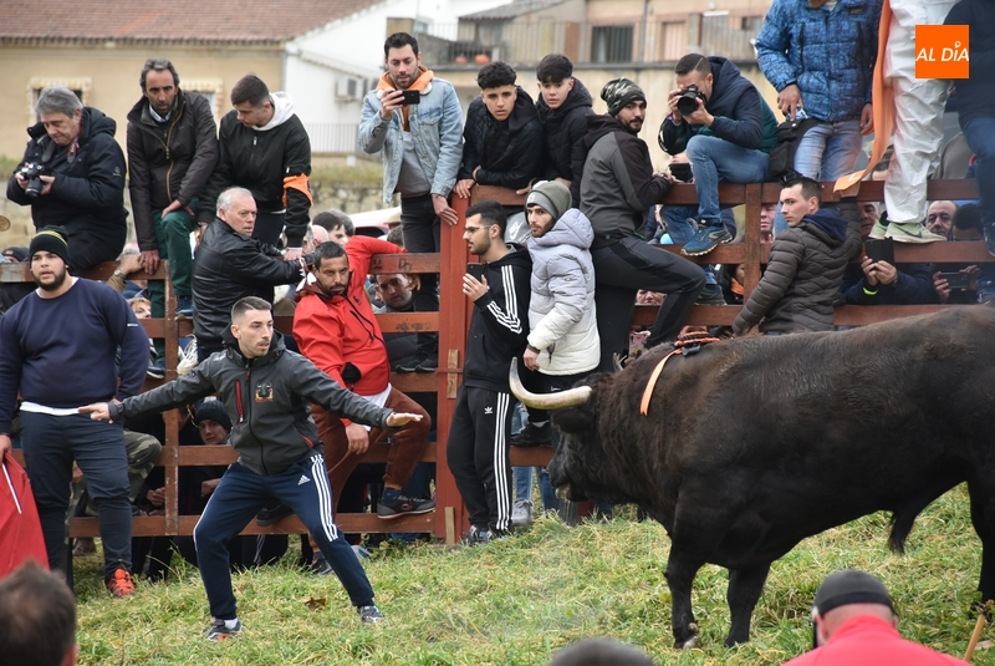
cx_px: 498
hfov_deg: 9.8
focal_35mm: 210
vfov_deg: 6.6
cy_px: 333
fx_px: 5809
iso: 800
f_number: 5.6
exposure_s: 1/500
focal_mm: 140
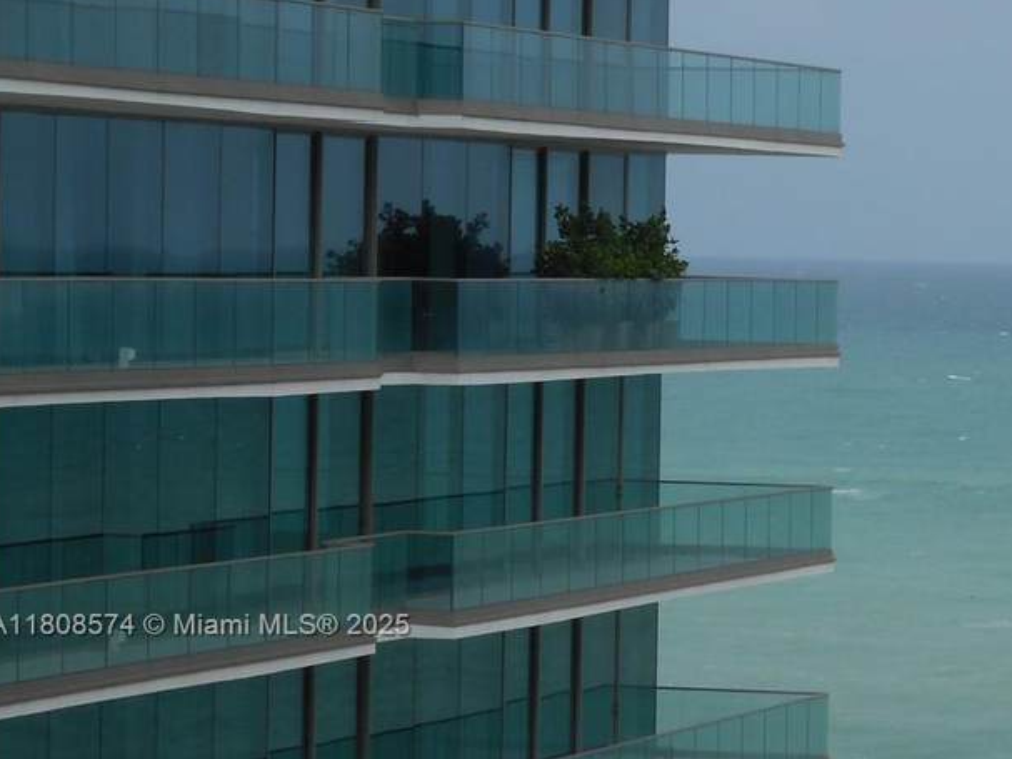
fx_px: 6284
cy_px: 627
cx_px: 1050
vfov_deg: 6.9
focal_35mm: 215
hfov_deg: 9.1
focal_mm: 18.2
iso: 80
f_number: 5.8
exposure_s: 1/320
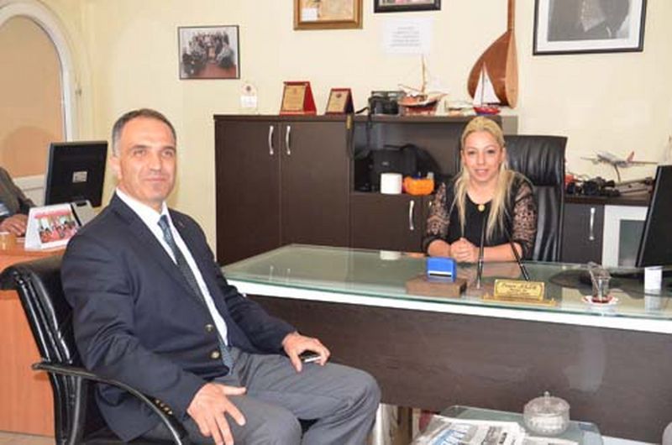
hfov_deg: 41.2
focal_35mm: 48
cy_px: 222
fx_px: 894
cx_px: 336
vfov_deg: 28.0
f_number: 7.1
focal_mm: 32
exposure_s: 1/60
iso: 3200
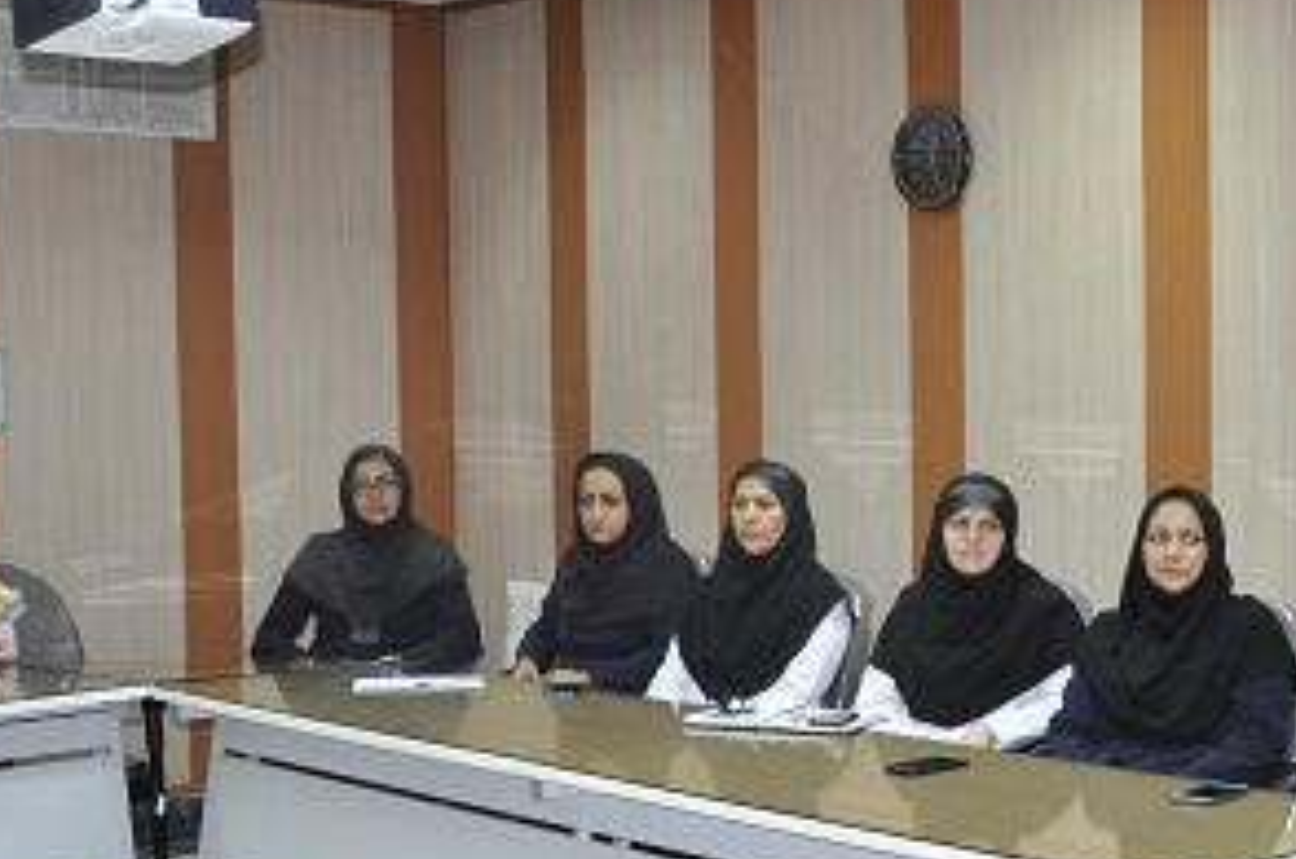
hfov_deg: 30.9
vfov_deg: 20.9
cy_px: 460
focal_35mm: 65
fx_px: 2331
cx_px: 851
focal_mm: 25
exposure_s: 1/60
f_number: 4
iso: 800
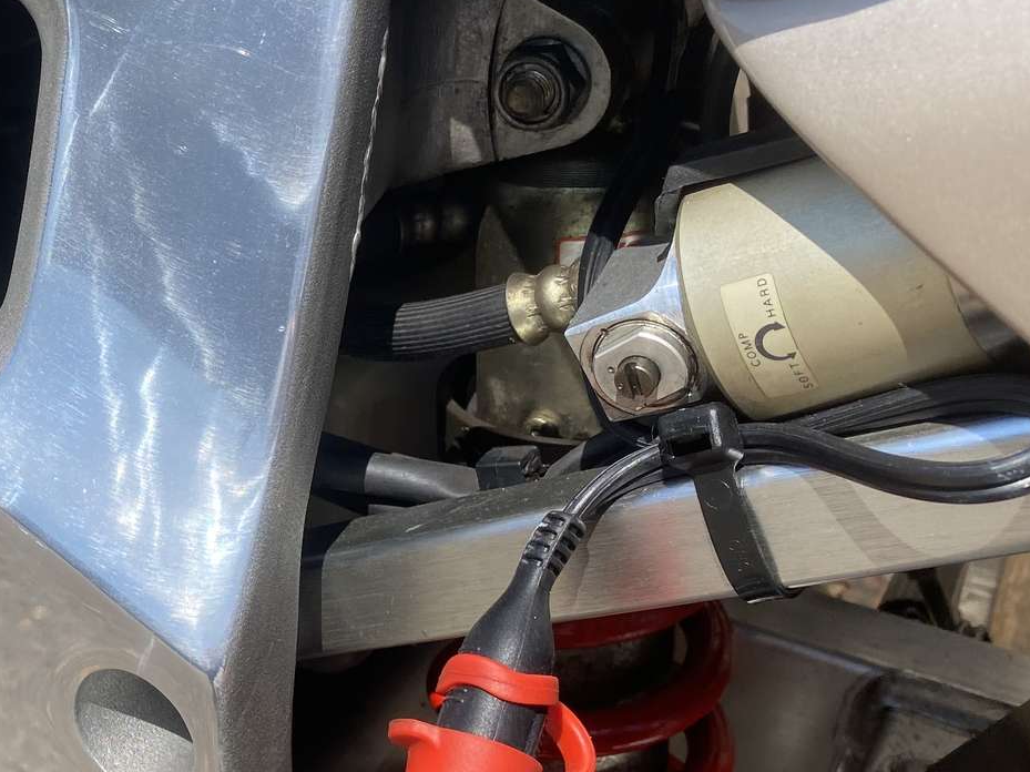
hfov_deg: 31.8
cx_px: 2
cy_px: 450
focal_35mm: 56
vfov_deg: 26.0
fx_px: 1666
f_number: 1.8
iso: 32
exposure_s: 1/2571
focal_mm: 4.25
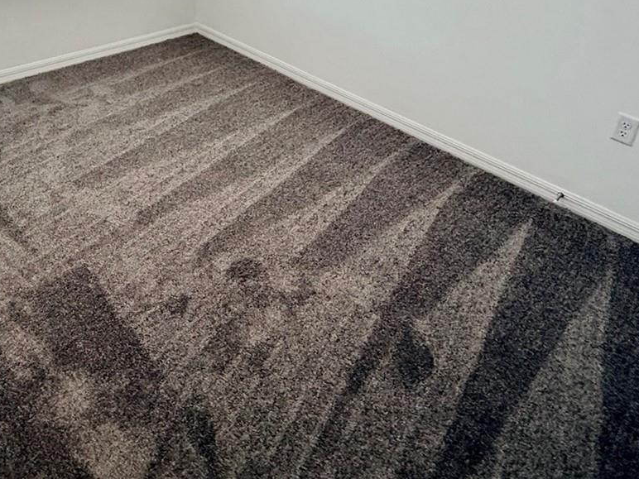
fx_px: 535
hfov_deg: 61.5
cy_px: 17
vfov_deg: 42.6
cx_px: 280
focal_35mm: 29
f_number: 2.2
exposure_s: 1/120
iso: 80
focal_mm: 2.22
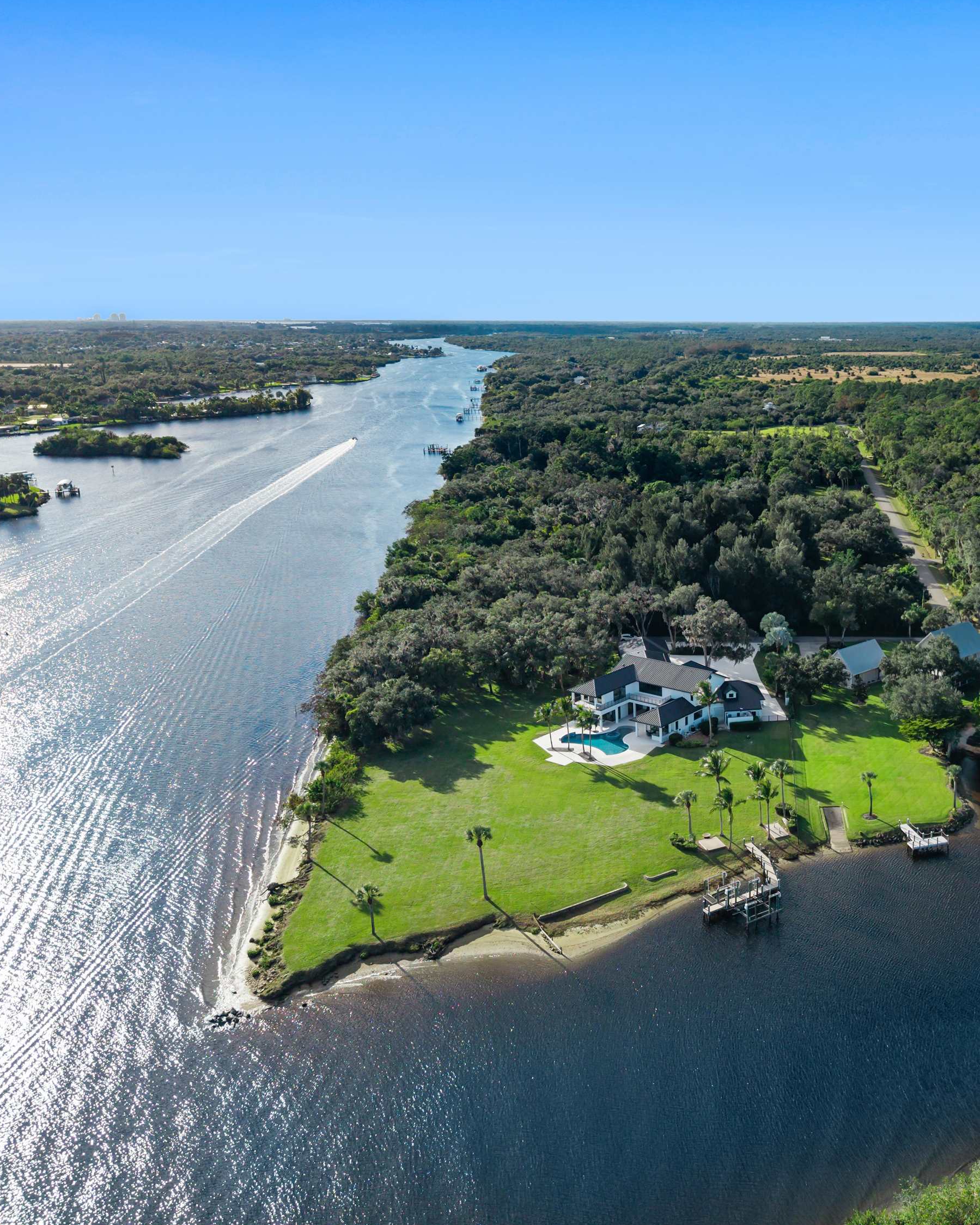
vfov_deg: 55.7
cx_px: 780
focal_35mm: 32
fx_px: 1160
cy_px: 605
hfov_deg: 43.7
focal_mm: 8.67
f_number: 1.8
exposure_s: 1/500
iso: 100
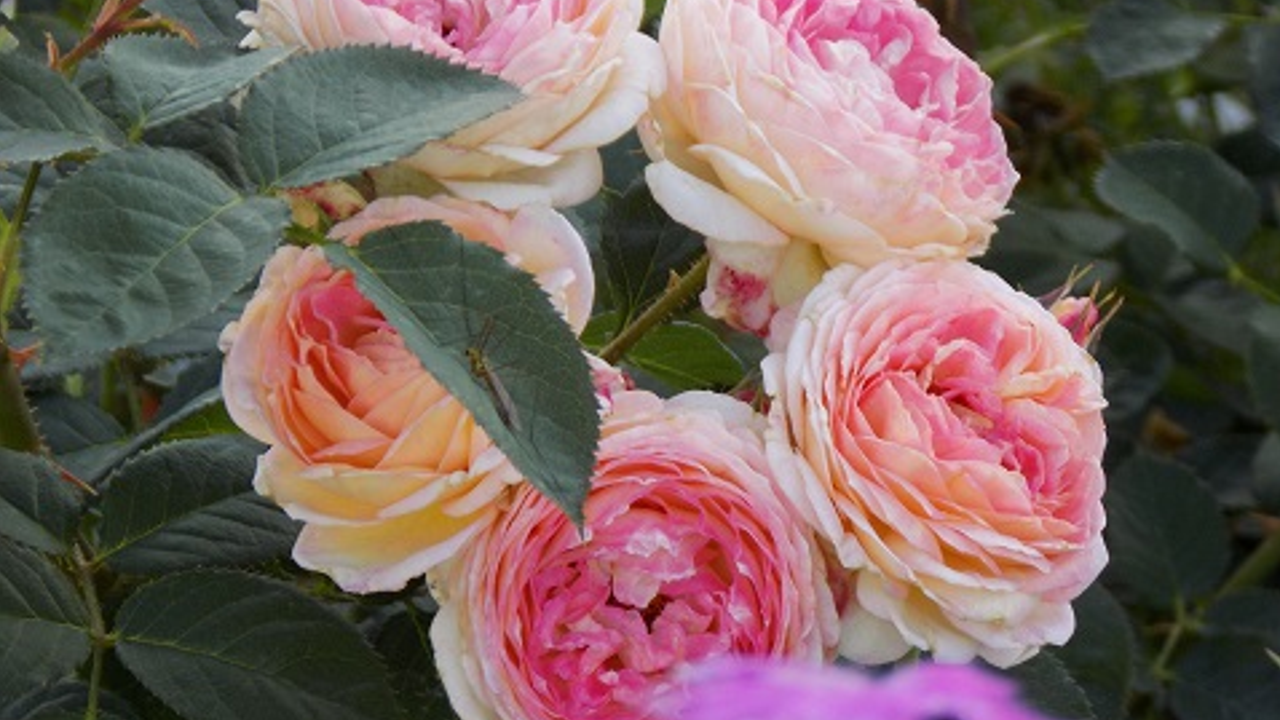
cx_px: 640
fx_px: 13306
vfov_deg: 3.1
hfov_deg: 5.5
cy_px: 359
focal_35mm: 392
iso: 125
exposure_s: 1/60
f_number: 5.9
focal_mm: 63.7
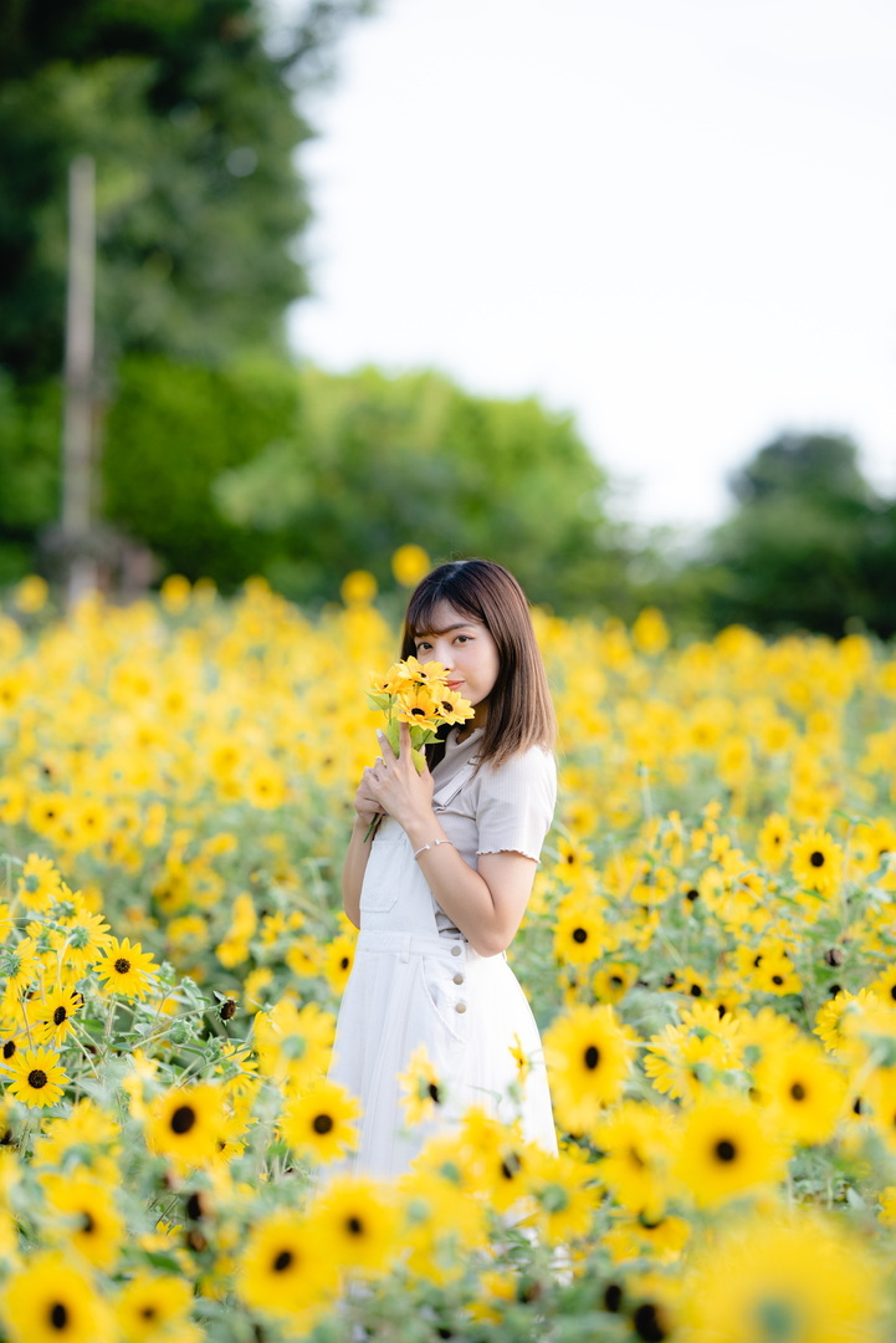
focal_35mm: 135
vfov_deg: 15.2
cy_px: 672
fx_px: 5035
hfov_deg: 10.2
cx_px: 448
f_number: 2.2
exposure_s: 1/1250
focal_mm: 135
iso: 100
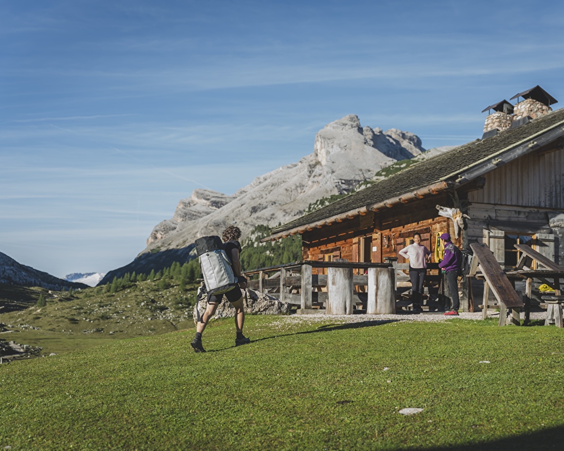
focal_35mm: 49
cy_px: 227
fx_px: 822
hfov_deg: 37.8
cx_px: 318
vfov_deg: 30.7
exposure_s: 1/400
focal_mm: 43.2
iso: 50
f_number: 2.8
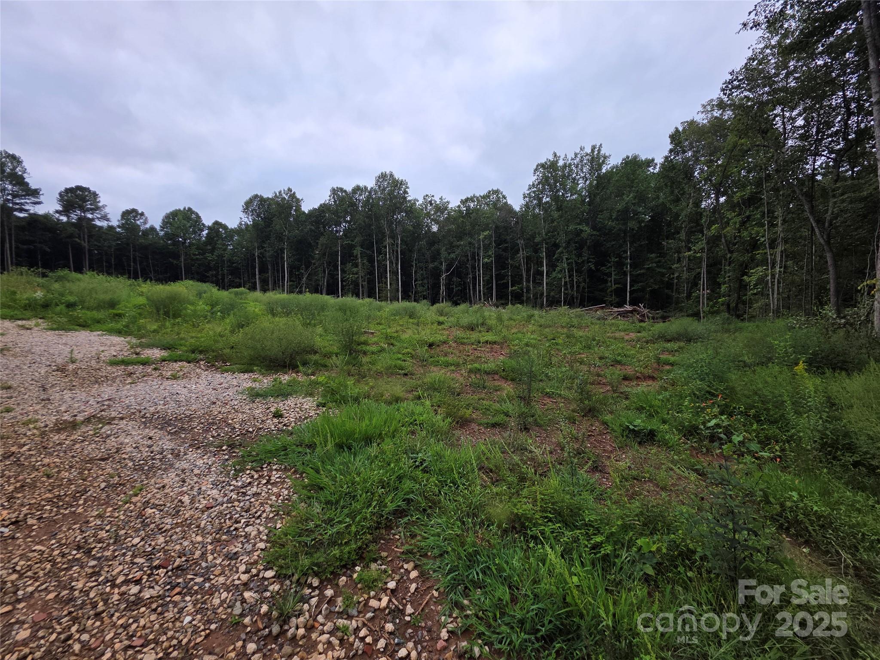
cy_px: 330
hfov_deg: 106.2
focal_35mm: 13
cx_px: 440
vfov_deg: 89.9
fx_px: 330
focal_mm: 2.2
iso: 40
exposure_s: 1/289
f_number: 1.9
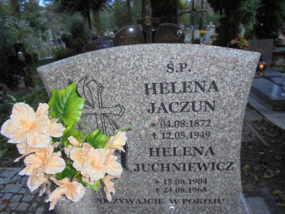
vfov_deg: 53.1
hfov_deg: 67.3
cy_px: 107
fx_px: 214
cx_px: 142
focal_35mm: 26
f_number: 3.5
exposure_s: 1/30
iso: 200
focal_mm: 4.6
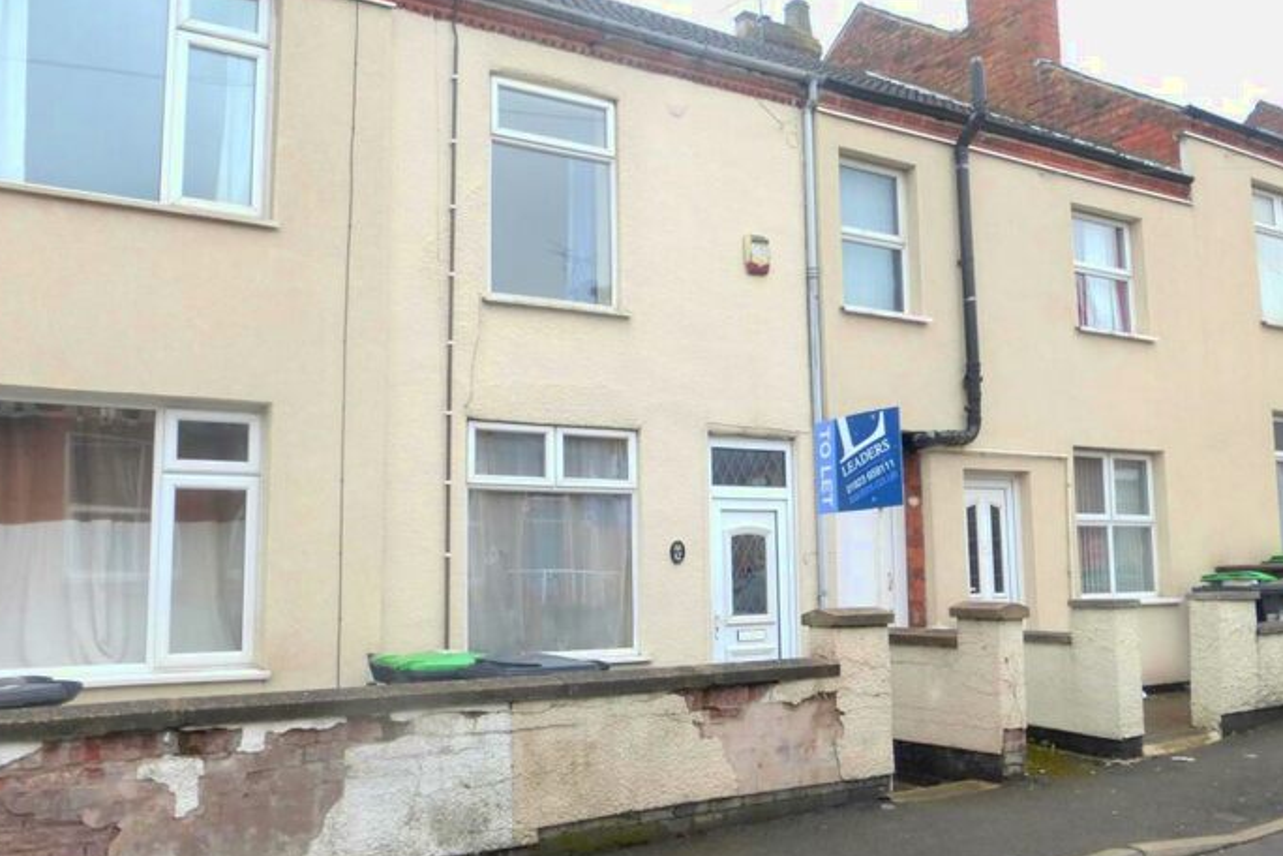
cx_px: 628
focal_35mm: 33
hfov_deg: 57.2
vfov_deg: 40.0
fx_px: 1176
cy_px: 412
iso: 100
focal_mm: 5.4
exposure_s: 1/400
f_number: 4
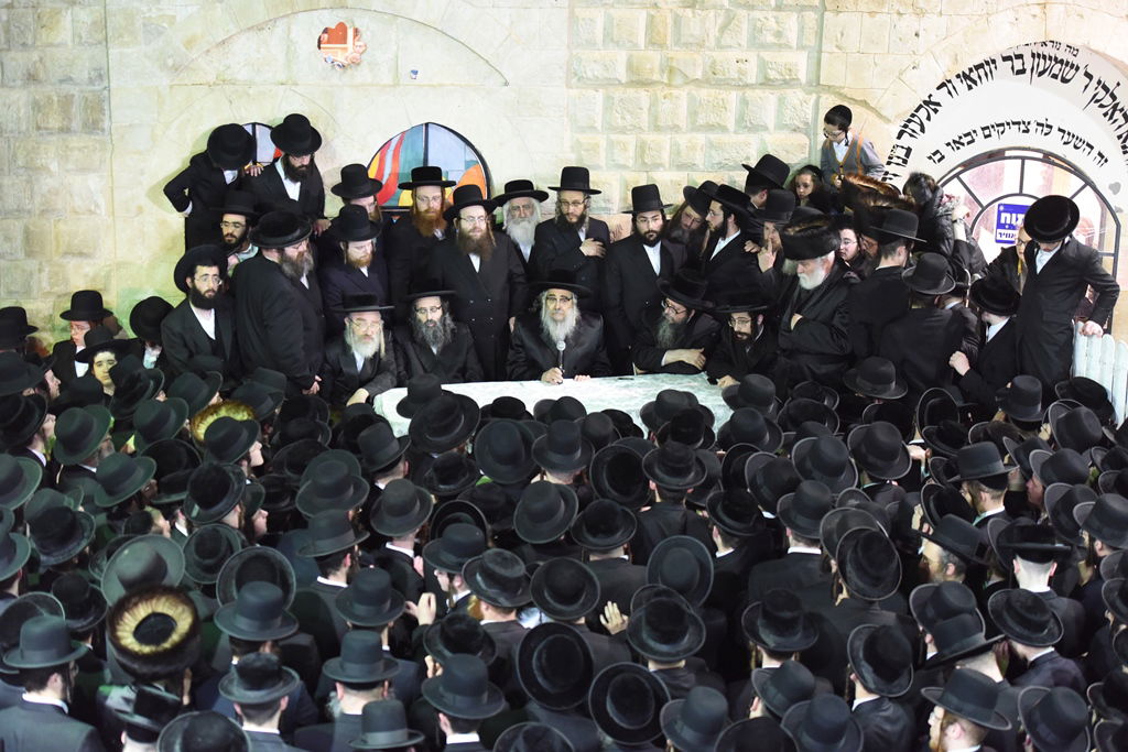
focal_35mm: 70
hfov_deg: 28.8
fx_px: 2193
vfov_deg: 19.5
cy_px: 376
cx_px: 564
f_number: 2.8
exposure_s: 1/60
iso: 5000
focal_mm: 70
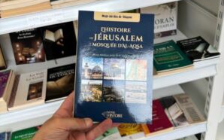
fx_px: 226
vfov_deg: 34.4
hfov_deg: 52.8
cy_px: 60
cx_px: 112
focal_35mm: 37
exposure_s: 1/195
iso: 40
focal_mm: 5.96
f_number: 1.6
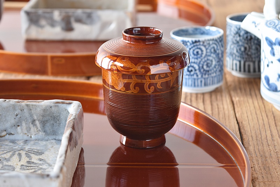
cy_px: 94
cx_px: 140
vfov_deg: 16.5
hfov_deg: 24.6
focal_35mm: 82
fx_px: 641
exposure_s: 1/2
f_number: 5.6
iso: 400
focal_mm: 55
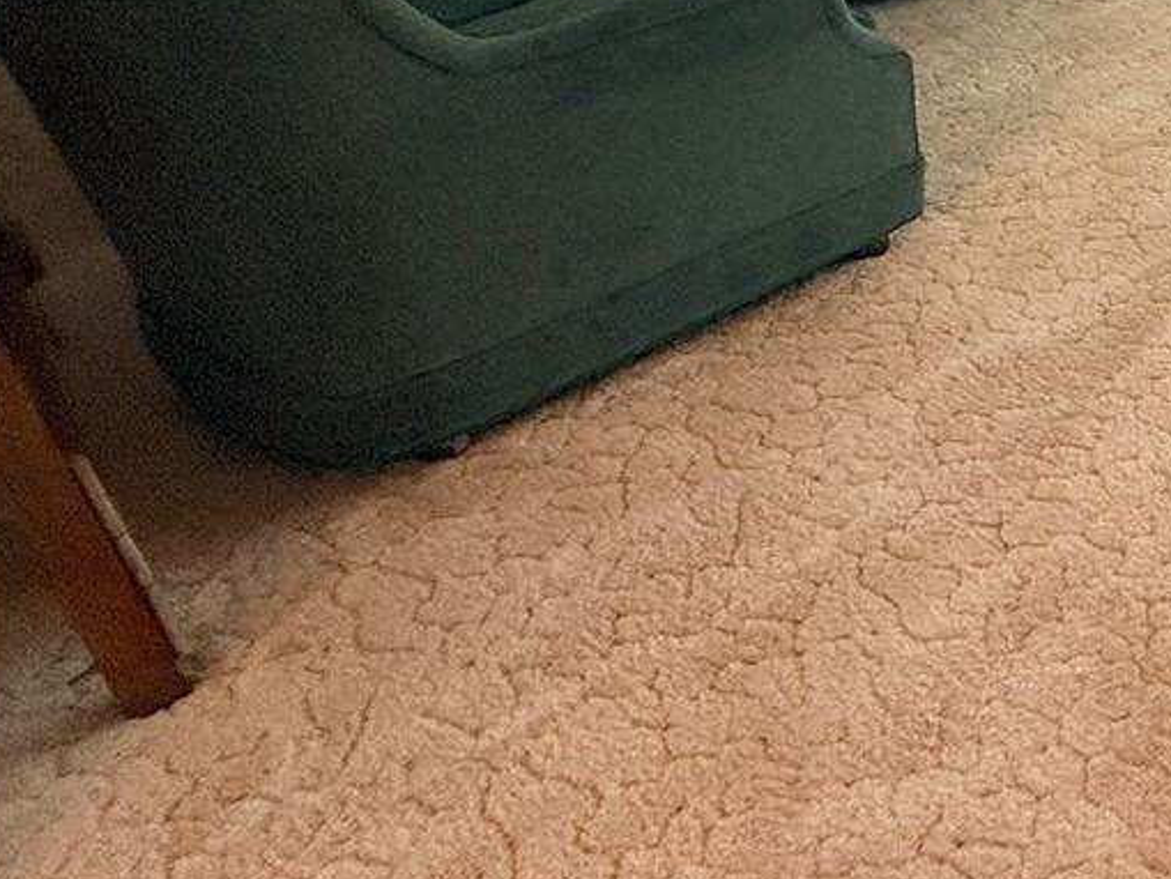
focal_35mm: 44
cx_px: 1811
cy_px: -380
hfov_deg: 27.3
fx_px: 1489
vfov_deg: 25.9
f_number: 2.2
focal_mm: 2.22
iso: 160
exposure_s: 1/120
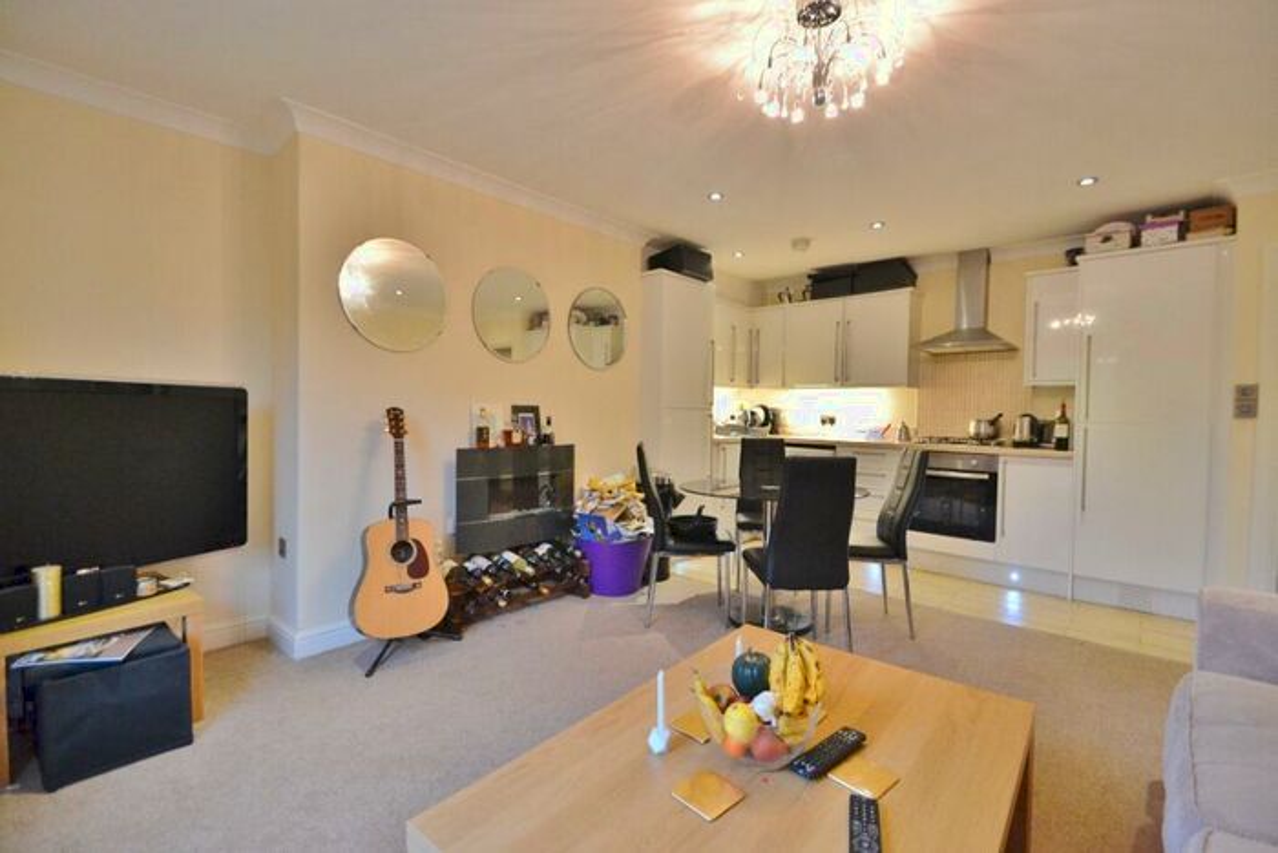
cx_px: 639
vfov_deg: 77.4
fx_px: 533
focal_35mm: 15
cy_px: 426
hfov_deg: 100.4
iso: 1400
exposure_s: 1/60
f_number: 3.5
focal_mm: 10
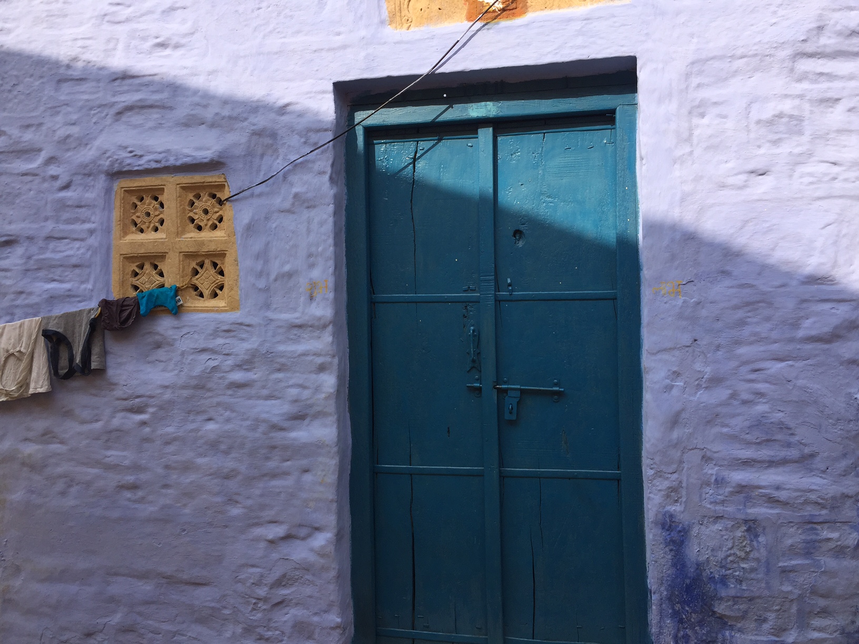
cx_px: 430
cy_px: 322
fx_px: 720
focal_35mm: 29
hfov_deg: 61.7
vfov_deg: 48.2
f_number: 2.2
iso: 32
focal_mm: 4.15
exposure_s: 1/1364
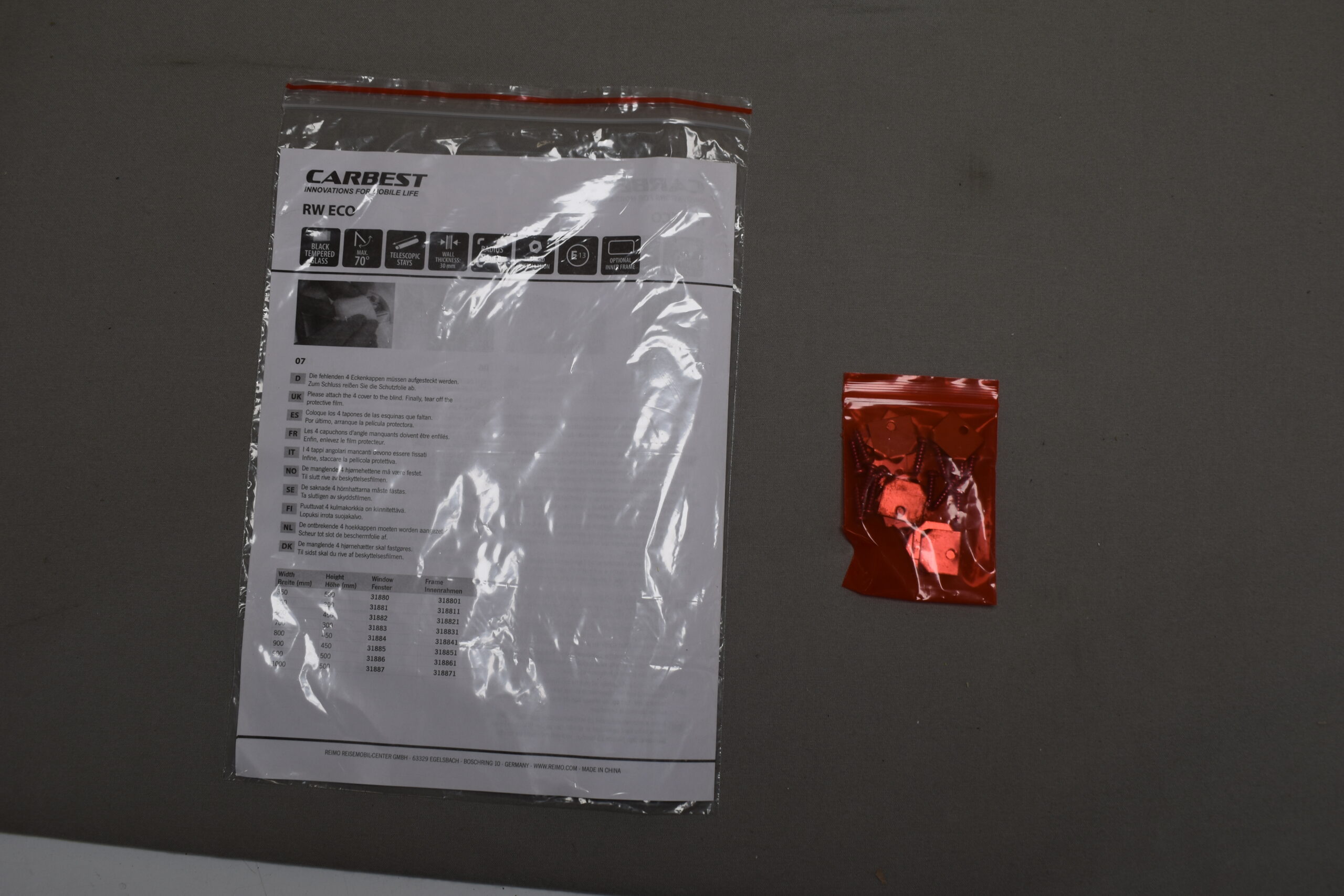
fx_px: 1232
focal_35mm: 33
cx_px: 672
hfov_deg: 57.2
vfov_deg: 40.0
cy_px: 448
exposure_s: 1/60
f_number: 8
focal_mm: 22
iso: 140
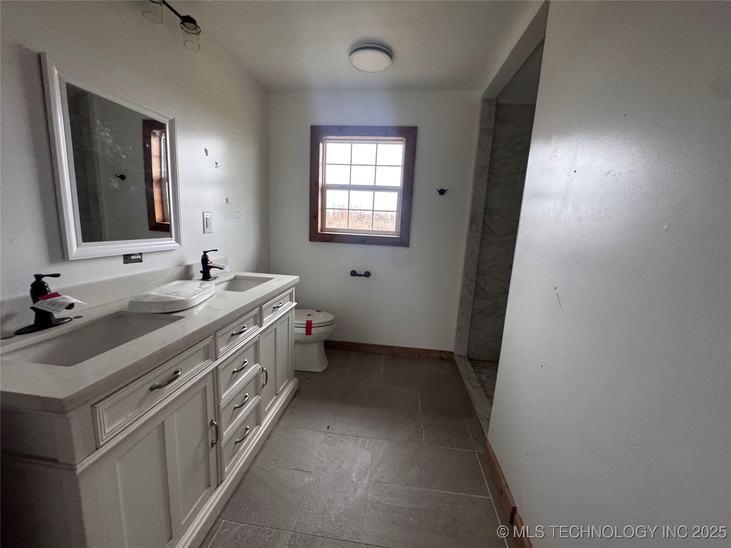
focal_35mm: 14
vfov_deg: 85.7
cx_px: 366
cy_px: 274
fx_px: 296
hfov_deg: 102.1
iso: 640
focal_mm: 2.22
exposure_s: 1/60
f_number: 2.2
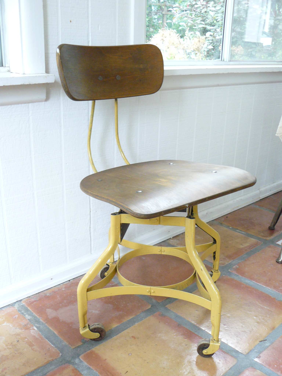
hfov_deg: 39.7
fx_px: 391
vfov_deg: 51.4
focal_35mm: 36
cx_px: 141
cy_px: 188
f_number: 2.8
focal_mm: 6
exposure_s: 1/25
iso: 200
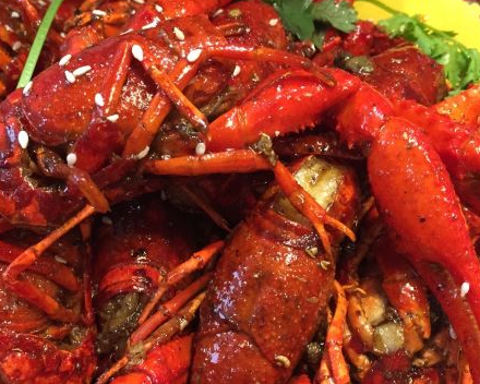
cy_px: 235
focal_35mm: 45
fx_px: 639
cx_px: 184
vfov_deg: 33.3
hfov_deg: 40.9
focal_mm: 4.15
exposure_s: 1/20
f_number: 2.2
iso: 250
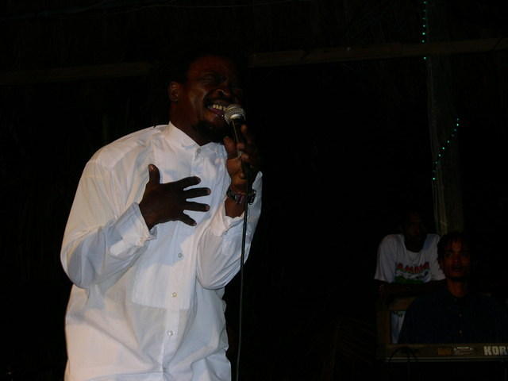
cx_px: 254
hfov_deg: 27.0
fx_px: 1057
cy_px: 190
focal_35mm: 72
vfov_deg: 20.4
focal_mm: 15.3
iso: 100
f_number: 3.8
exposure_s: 1/60
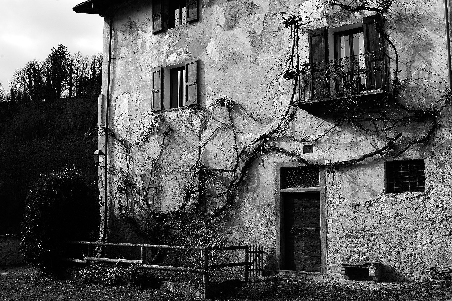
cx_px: 226
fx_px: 502
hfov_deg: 48.5
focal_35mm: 40
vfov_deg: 33.3
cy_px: 150
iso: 200
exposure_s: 1/400
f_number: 10
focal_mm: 40
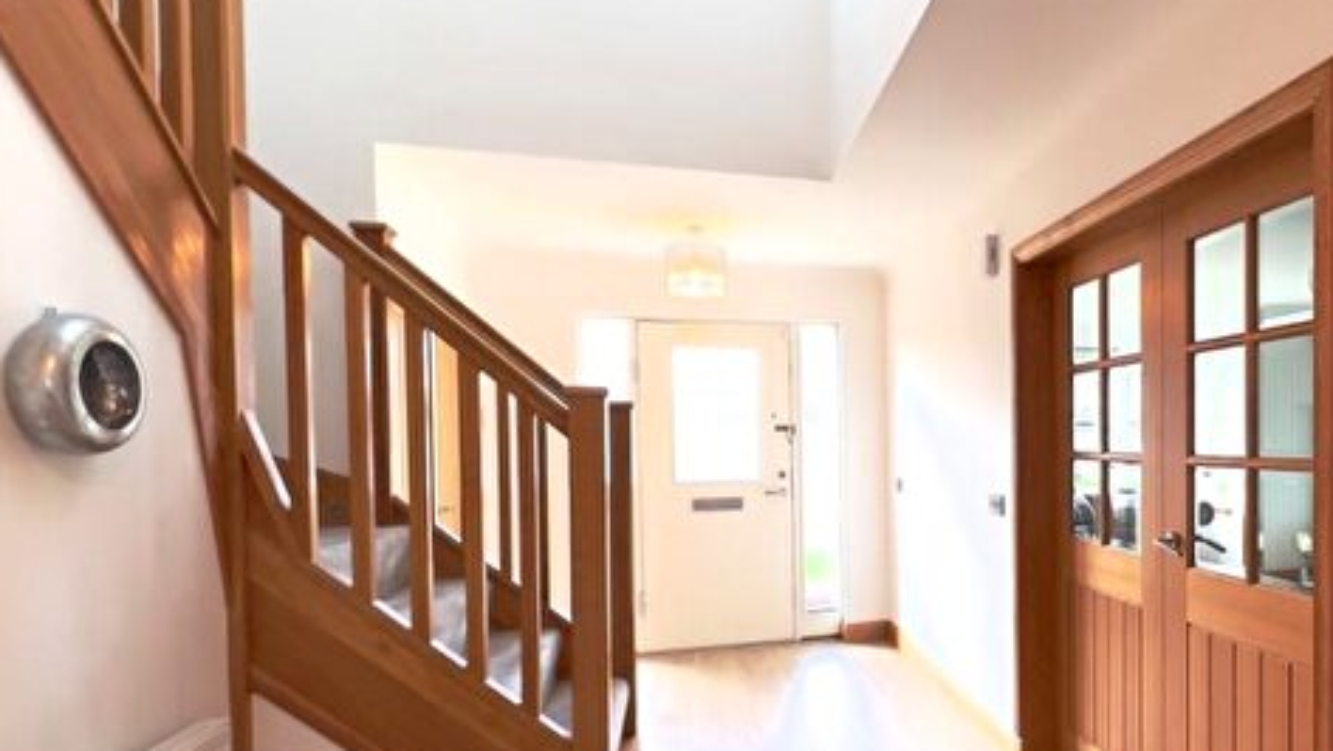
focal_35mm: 21
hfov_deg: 79.7
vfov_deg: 53.3
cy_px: 450
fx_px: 743
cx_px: 938
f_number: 1.8
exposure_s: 1/100
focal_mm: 1.57
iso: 40
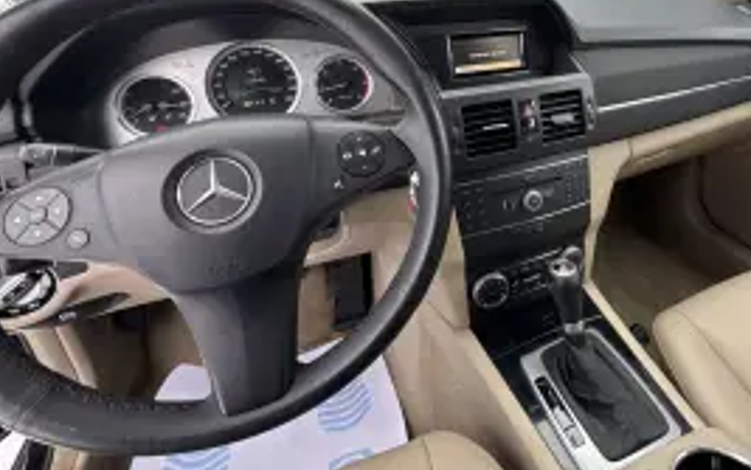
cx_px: 475
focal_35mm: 20
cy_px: 118
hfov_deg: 83.2
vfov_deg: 56.7
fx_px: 409
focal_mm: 2.22
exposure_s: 1/99
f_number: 2.2
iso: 160
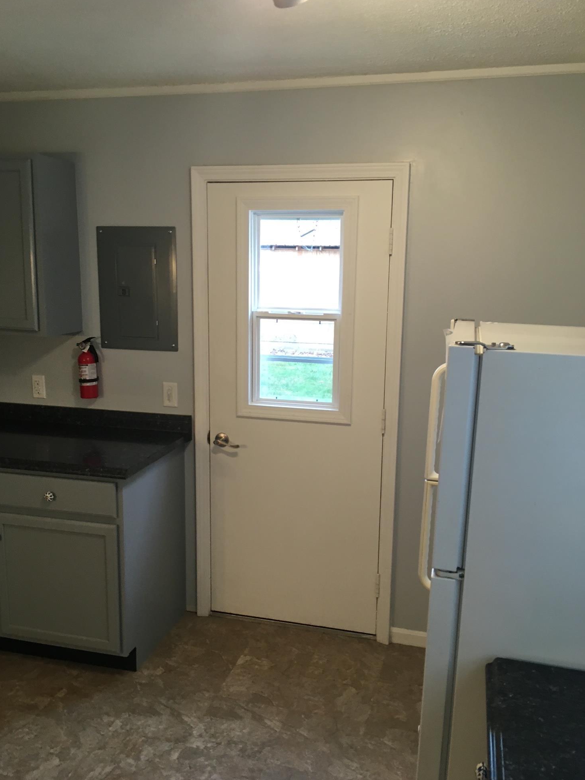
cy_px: 393
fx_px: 676
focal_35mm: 30
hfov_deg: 46.8
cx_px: 288
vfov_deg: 60.0
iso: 100
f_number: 2.2
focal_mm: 4.15
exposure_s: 1/30
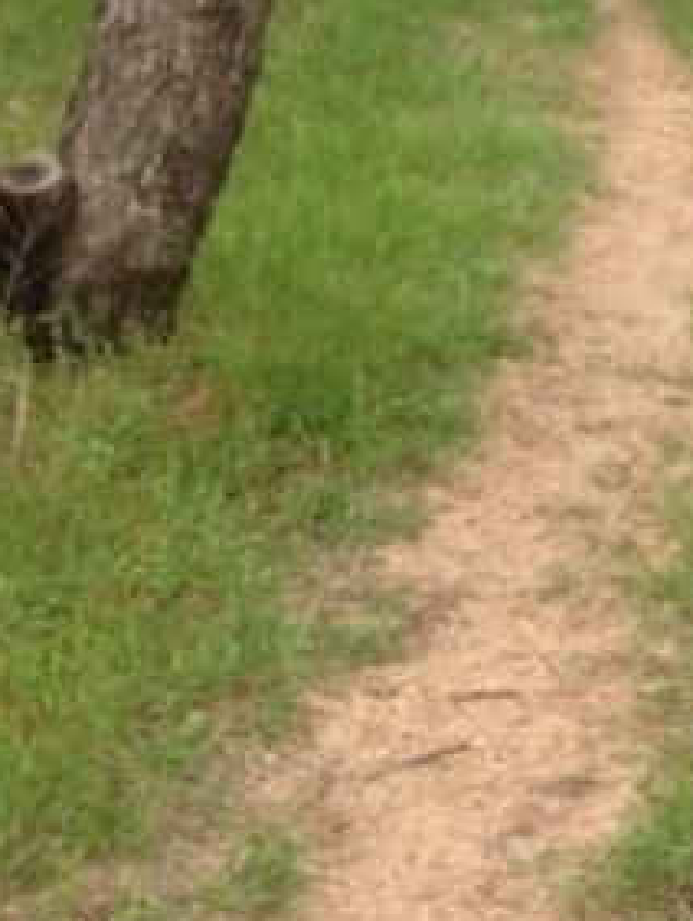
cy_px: 171
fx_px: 2079
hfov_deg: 18.2
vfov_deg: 24.6
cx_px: 775
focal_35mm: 78
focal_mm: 4.12
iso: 50
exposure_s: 1/294
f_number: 2.4
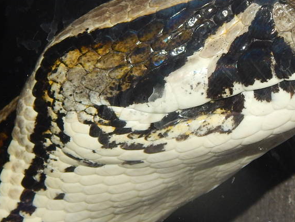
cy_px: 72
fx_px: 1321
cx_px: 160
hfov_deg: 12.7
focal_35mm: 155
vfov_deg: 9.6
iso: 200
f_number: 7.6
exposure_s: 1/30
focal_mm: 9.7
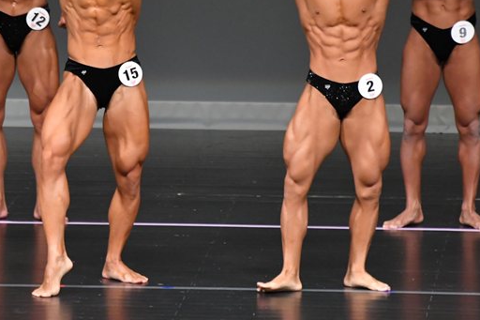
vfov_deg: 2.6
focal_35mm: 522
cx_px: 164
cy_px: 82
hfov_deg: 4.0
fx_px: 6957
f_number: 5.6
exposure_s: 1/400
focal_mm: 230
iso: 4000
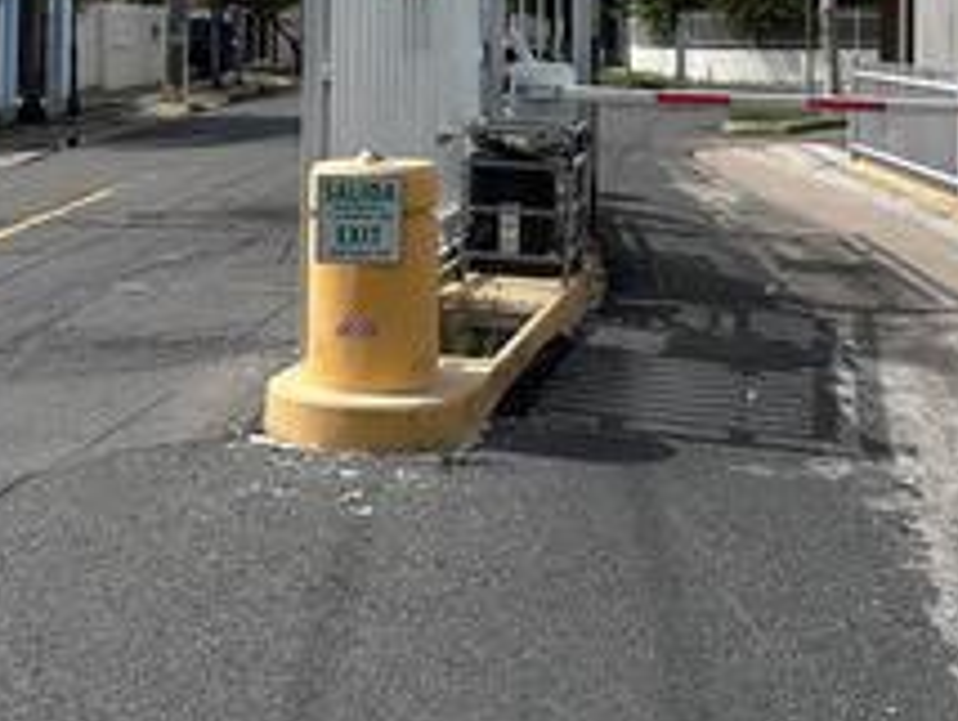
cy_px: -7
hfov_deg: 34.3
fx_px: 1552
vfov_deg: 24.9
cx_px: 488
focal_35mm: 56
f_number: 1.78
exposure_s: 1/7576
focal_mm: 6.86
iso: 80
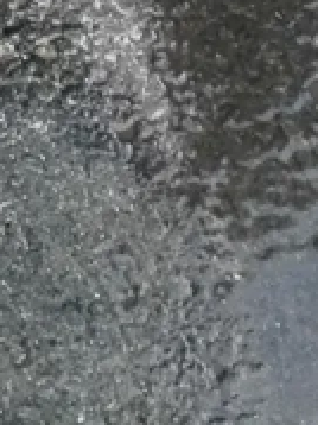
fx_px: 2379
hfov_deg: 7.1
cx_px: -486
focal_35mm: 194
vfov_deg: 8.3
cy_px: -950
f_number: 1.8
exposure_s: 1/100
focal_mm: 4.75
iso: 159
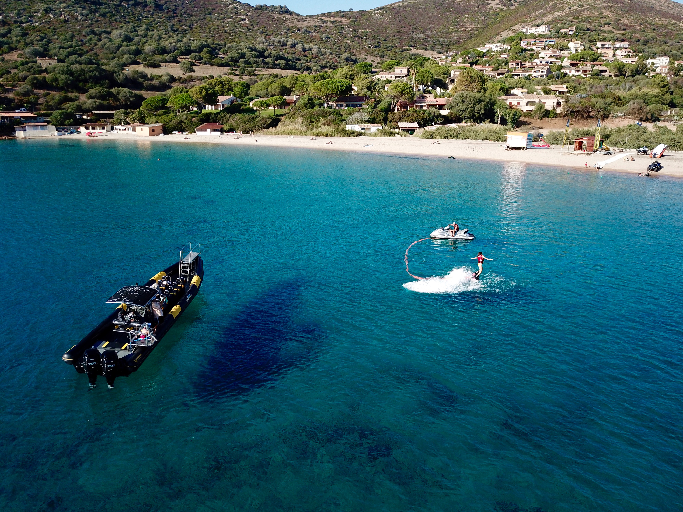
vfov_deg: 53.1
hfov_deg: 67.3
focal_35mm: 26
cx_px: 342
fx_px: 513
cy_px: 256
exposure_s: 1/906
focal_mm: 4.73
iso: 100
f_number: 2.2
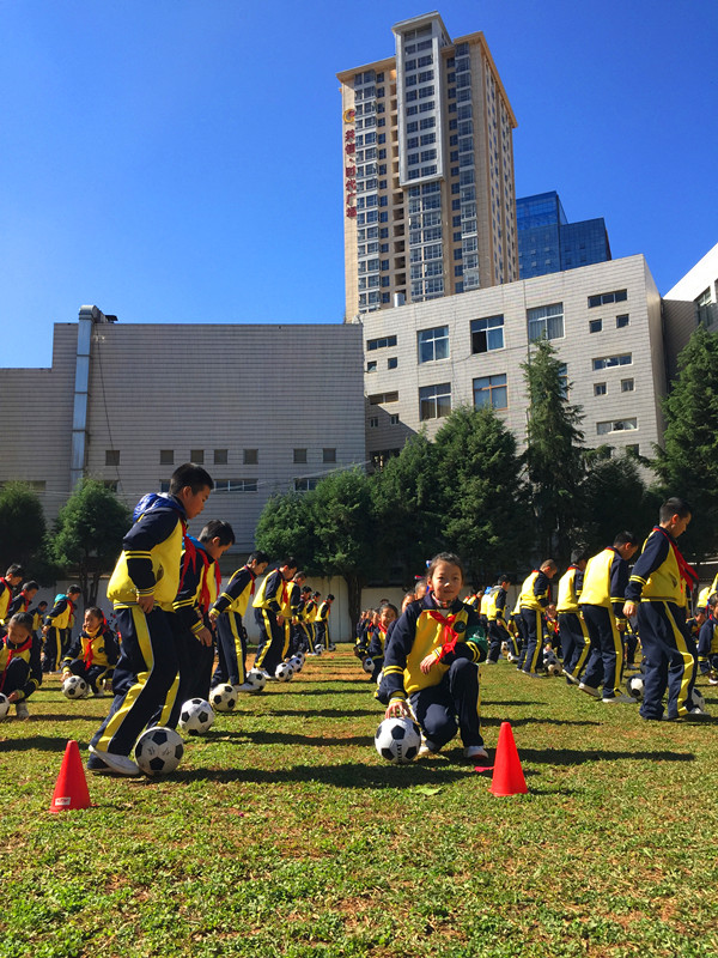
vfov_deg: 61.7
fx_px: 802
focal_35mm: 29
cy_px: 479
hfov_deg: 48.2
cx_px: 359
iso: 32
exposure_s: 1/1130
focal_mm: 4.15
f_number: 2.2
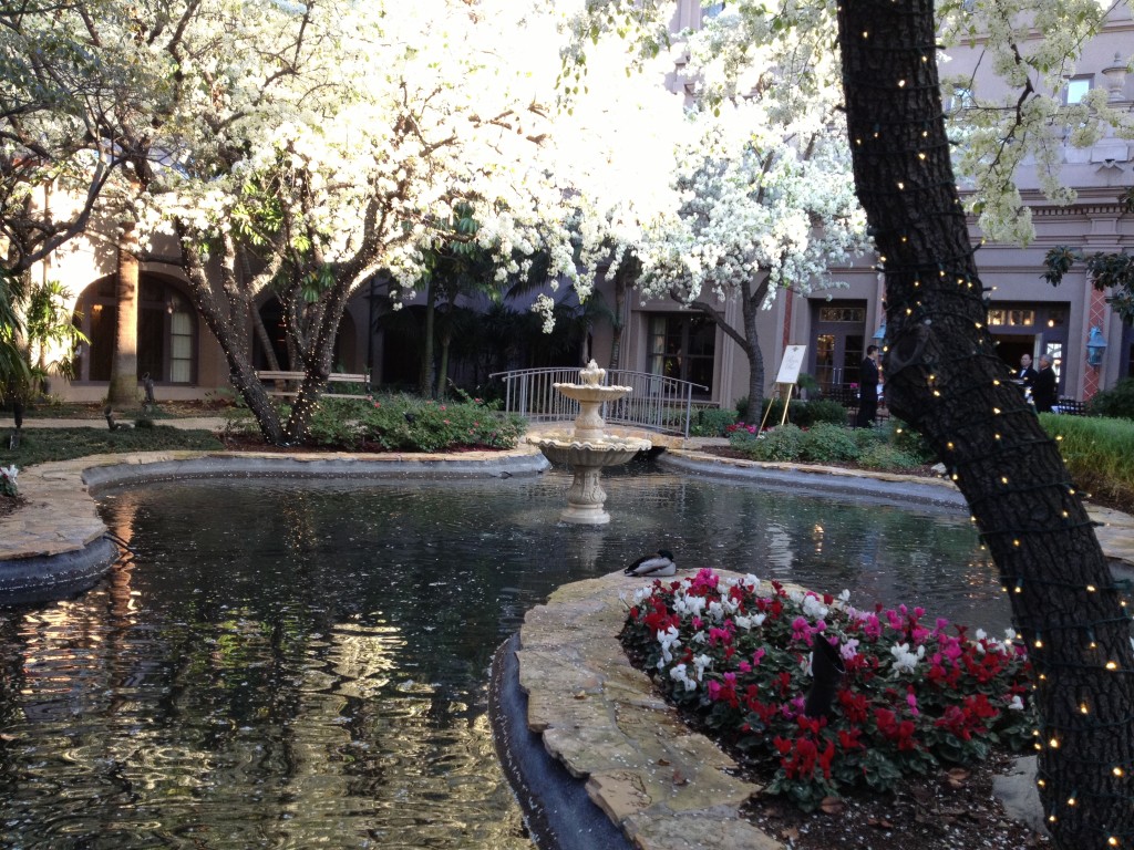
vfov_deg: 40.7
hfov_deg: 52.6
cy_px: 425
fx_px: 1147
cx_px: 567
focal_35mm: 35
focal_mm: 4.28
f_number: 2.4
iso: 100
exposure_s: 1/120
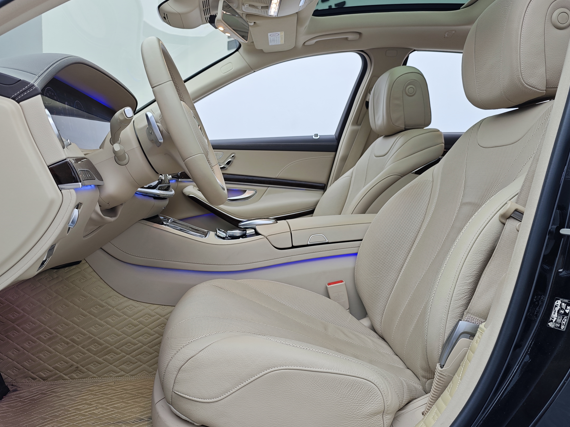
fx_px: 477
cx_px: 238
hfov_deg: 61.3
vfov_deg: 48.2
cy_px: 222
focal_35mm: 29
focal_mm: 8.72
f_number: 2
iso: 100
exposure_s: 1/100
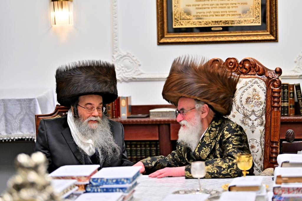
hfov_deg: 22.6
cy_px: 100
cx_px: 151
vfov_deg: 15.2
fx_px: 755
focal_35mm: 90
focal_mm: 90
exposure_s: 1/500
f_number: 2.8
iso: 800
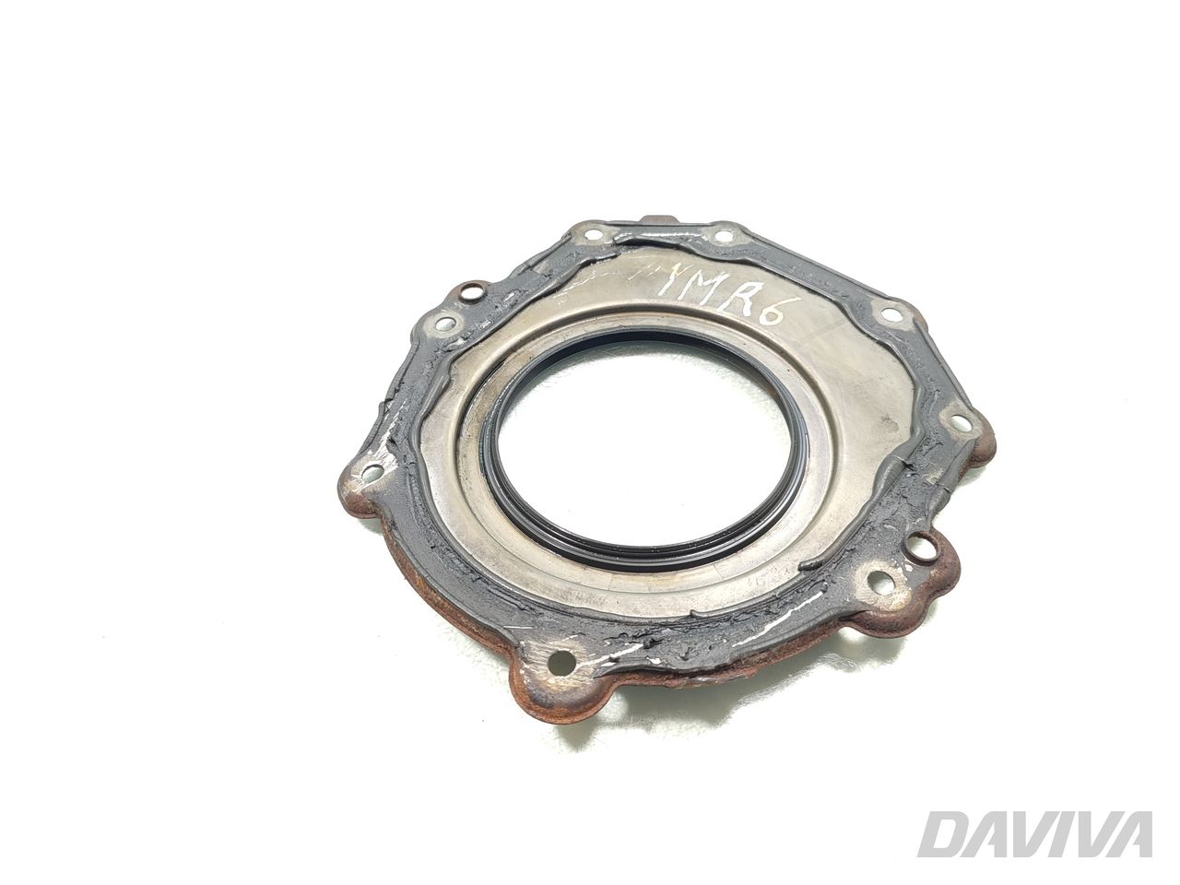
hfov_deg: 71.6
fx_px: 818
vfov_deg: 56.8
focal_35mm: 24
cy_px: 442
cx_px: 590
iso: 320
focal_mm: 5.89
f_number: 1.89
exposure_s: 1/100
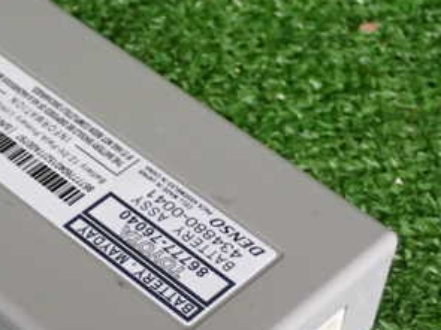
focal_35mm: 110
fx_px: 1401
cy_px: 245
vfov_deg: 13.4
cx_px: 100
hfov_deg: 17.8
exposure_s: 1/50
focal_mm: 9.65
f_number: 3.3
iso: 500
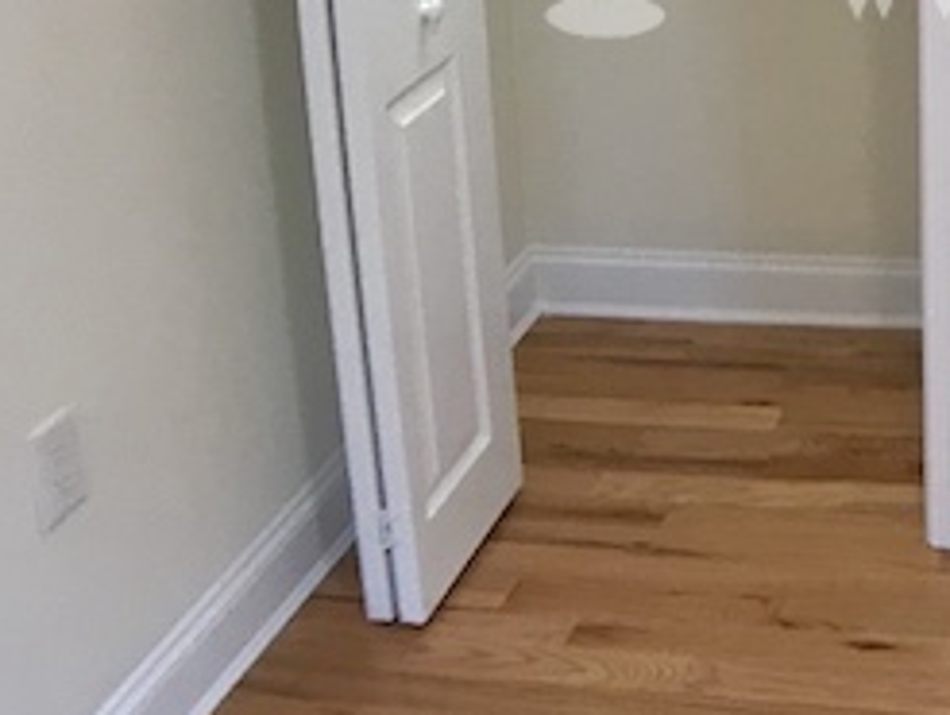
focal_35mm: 91
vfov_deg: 15.8
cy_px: -77
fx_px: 2500
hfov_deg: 19.9
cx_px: 1201
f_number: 1.8
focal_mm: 3.99
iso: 40
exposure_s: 1/31
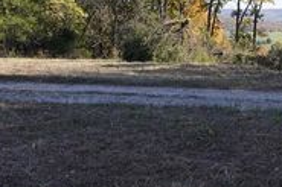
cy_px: 19
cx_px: 198
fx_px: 634
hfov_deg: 24.9
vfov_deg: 16.6
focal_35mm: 81
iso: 100
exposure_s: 1/160
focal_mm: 20
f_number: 6.3
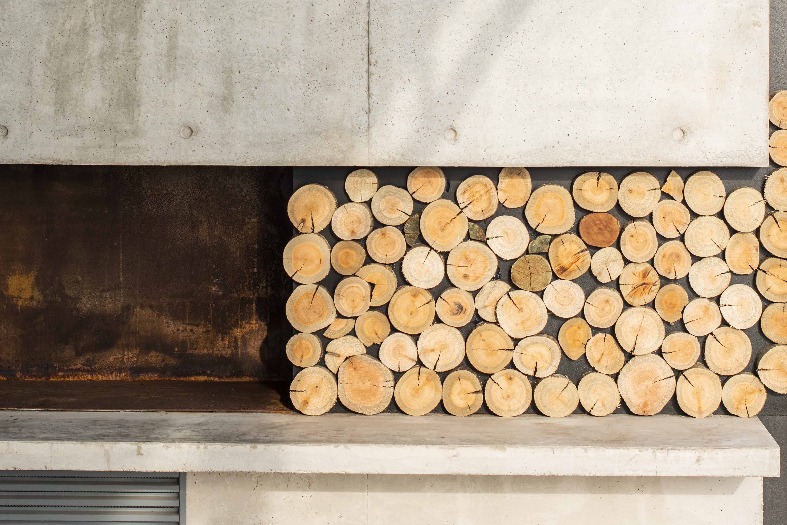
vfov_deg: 14.4
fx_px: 2055
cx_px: 387
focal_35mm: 94
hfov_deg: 21.7
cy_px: 55
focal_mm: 50
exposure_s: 1/250
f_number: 5.6
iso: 320
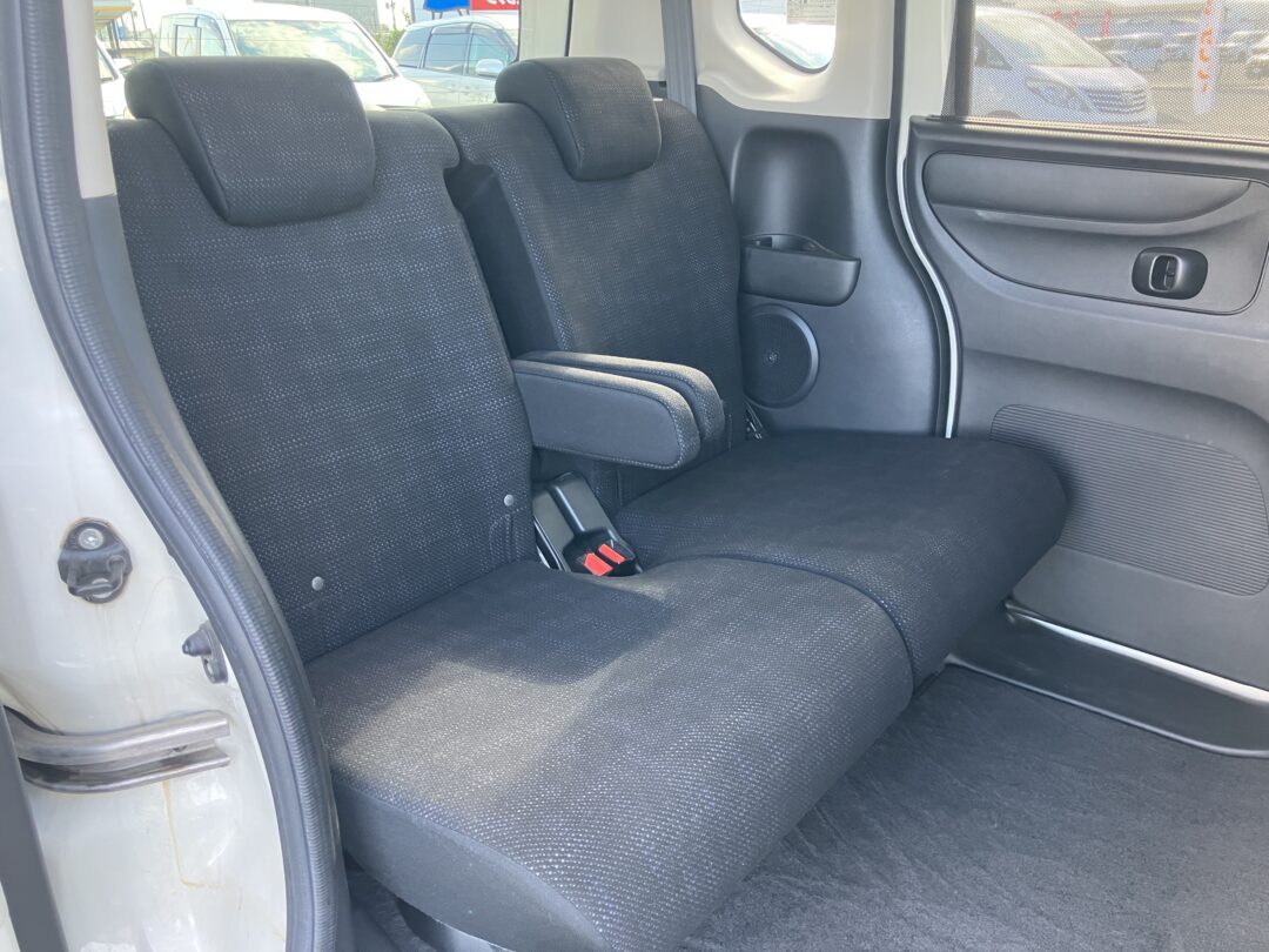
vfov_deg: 49.7
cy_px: 476
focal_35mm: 28
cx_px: 634
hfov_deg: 63.4
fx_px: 1026
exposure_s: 1/60
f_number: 1.8
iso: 100
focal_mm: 3.99
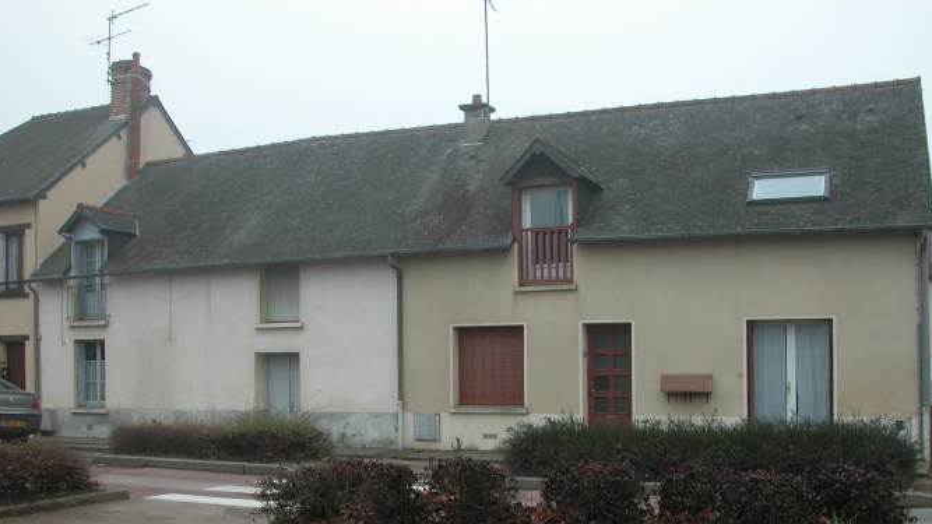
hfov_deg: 51.6
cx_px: 474
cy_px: 347
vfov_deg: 30.2
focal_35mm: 39
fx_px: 964
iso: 100
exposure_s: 1/180
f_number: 4.5
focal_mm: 8.9
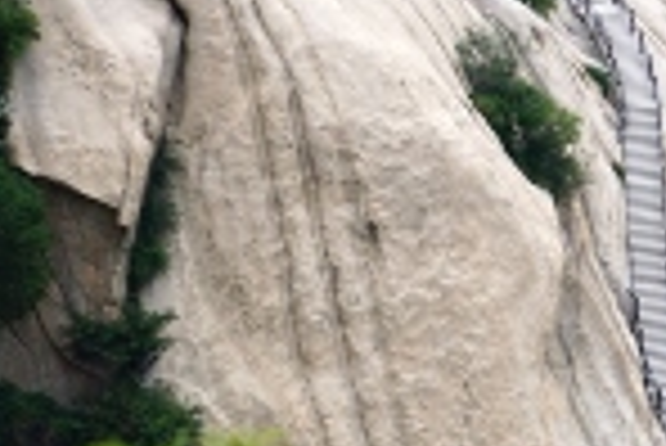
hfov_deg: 3.8
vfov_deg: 2.5
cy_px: 444
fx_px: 10136
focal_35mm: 547
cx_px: 778
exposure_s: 1/250
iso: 160
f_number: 5.6
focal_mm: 135
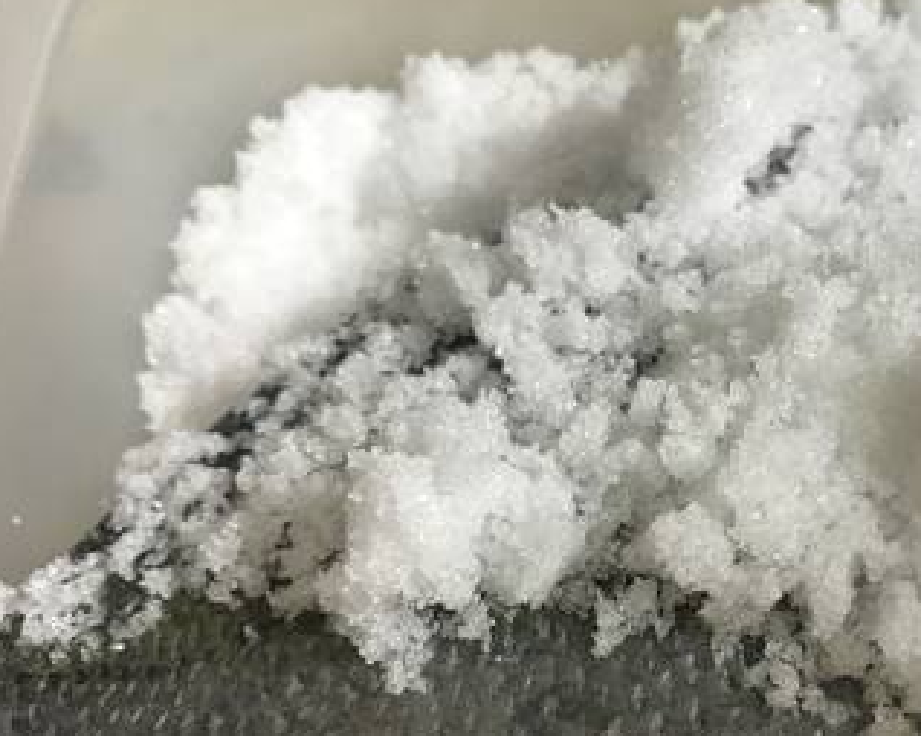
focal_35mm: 55
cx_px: 817
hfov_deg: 32.6
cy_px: 522
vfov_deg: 27.3
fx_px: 1498
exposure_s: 1/24
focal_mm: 3.99
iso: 32
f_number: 1.8
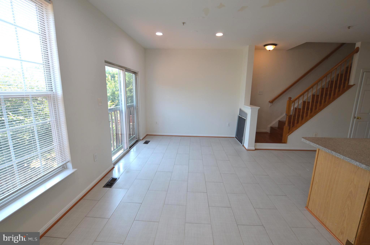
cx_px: 185
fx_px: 154
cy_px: 122
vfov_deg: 77.1
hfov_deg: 100.5
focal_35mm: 15
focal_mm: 10
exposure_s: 1/125
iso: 360
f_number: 5.6
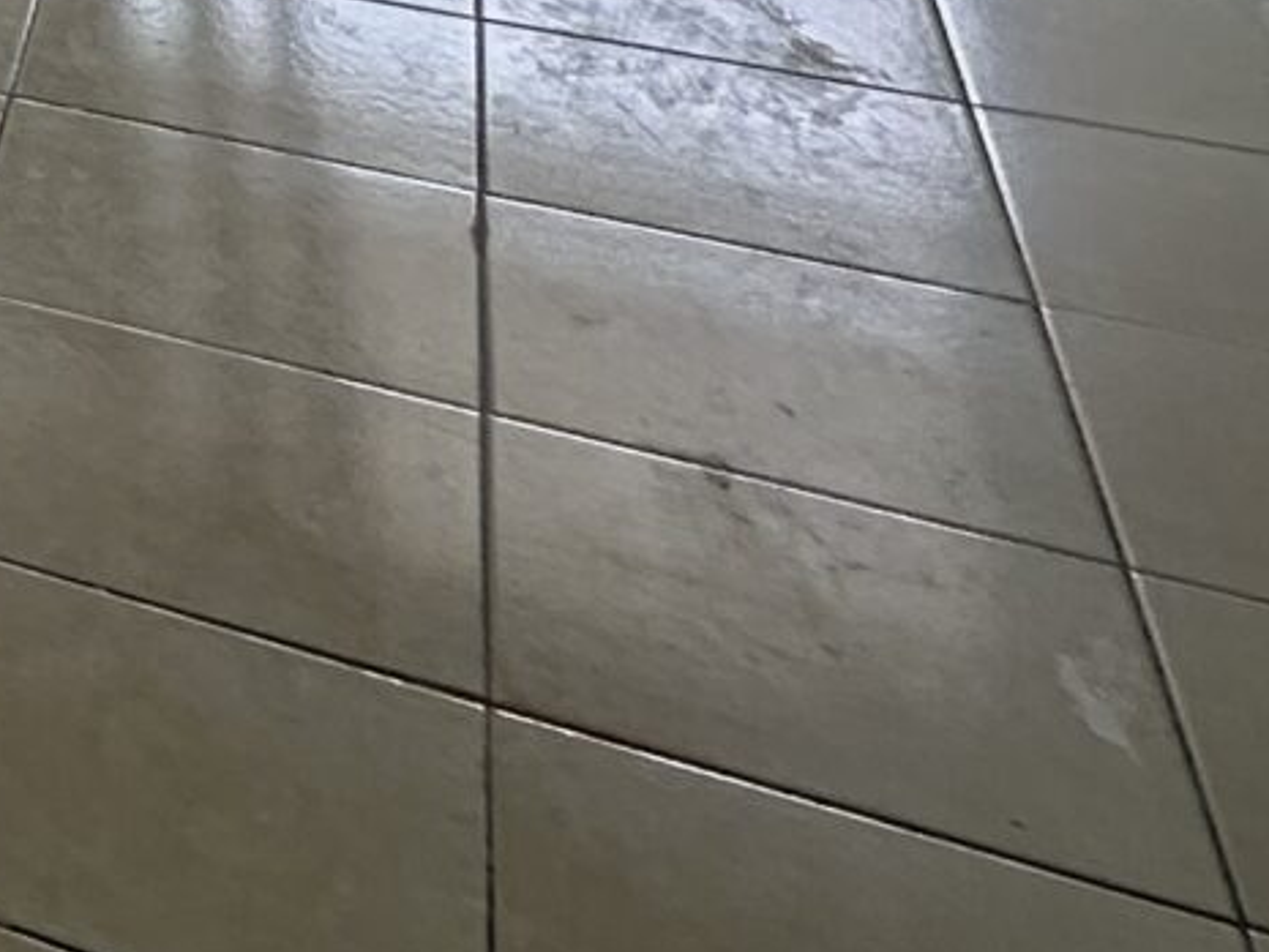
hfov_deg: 16.1
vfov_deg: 13.1
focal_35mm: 77
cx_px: -1566
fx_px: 2823
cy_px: -1481
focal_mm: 2.22
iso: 40
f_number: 2.2
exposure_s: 1/243
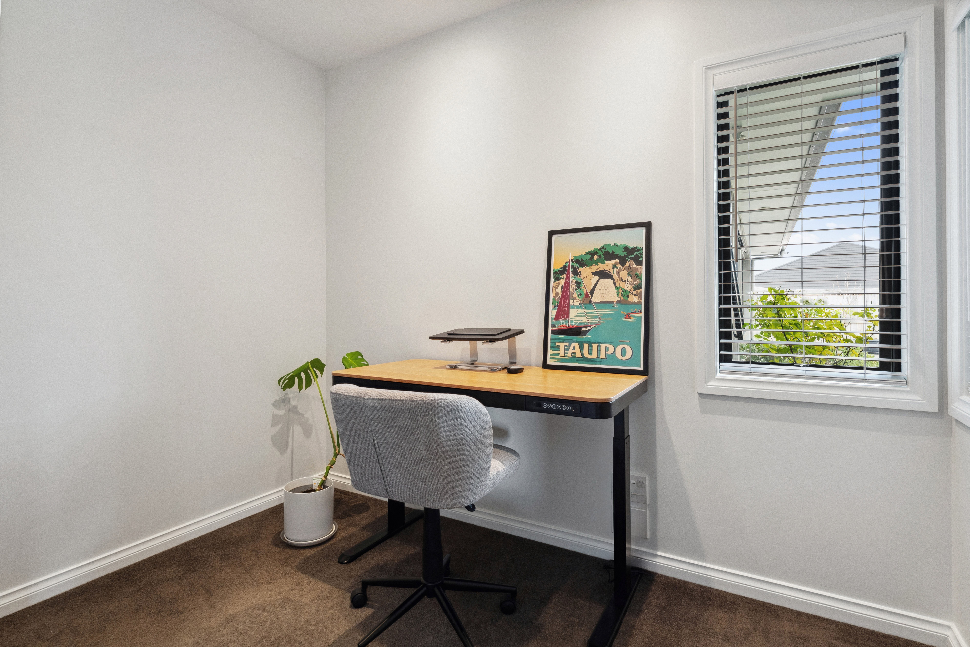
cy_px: 324
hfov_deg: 91.6
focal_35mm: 18
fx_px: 472
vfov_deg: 68.9
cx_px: 485
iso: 640
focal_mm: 17.5
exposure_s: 1/13
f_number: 7.1
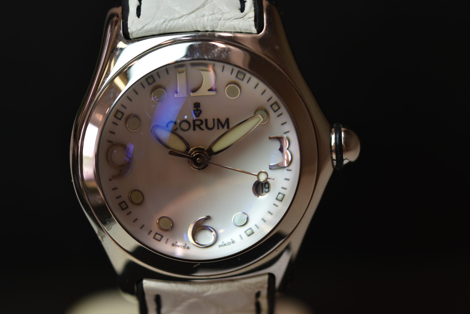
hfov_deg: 15.1
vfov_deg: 10.1
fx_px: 1775
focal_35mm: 136
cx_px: 236
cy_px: 157
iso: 100
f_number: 5
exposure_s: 1/80
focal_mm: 90
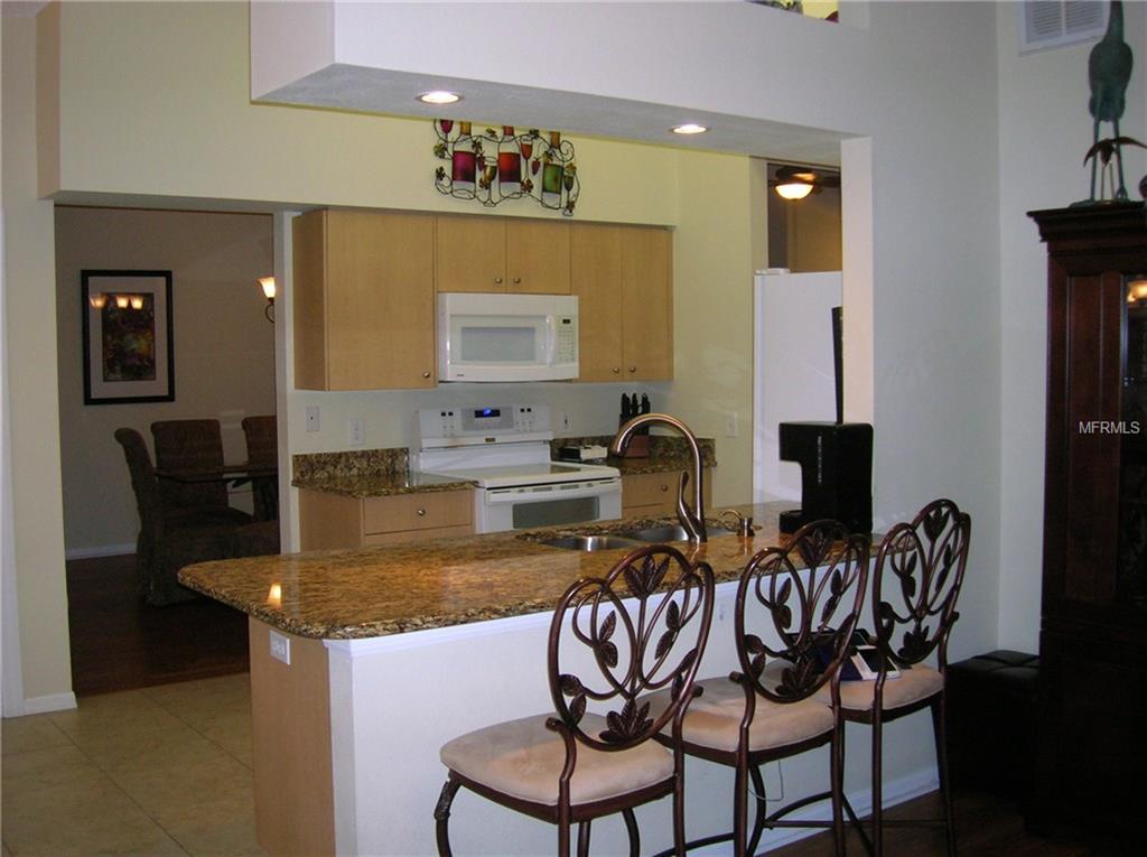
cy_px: 428
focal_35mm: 36
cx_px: 574
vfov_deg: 39.6
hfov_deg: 51.4
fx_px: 1191
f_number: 2.9
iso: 138
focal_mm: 6
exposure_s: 1/60.1
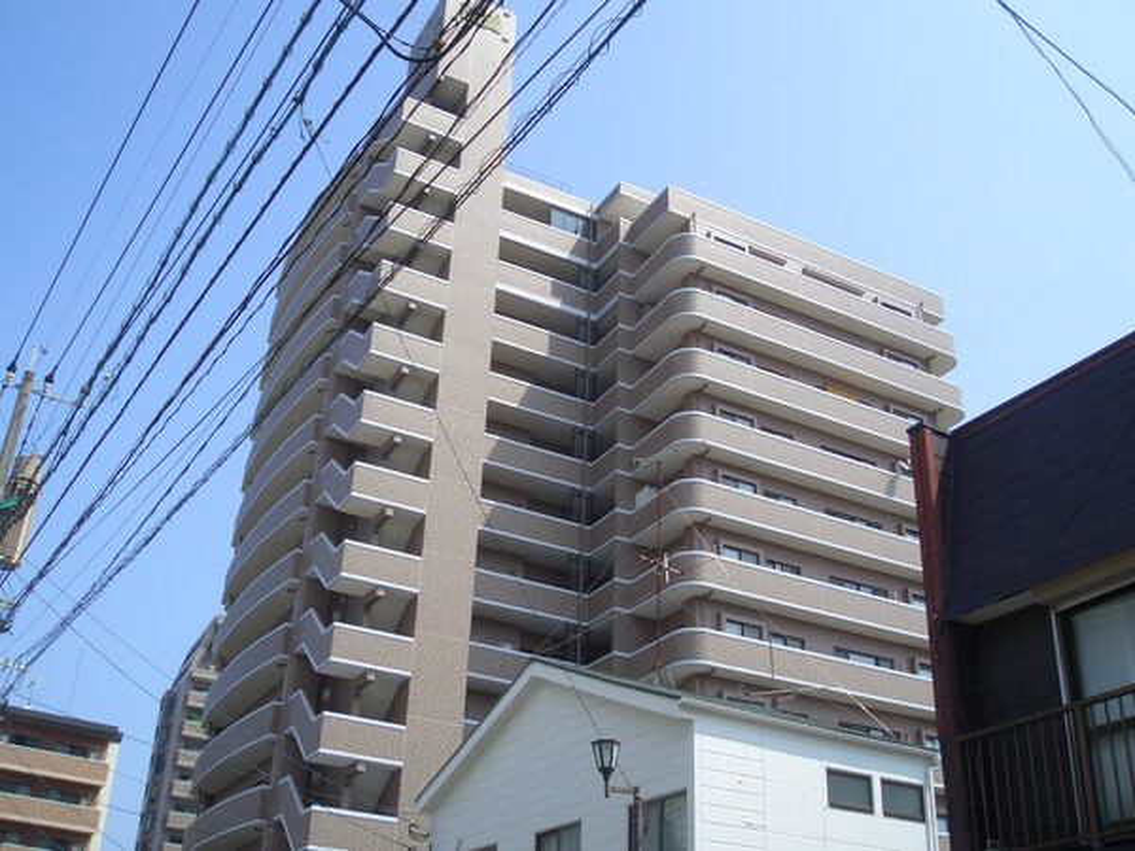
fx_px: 1180
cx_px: 568
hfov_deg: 51.4
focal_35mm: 36
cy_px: 426
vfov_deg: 39.7
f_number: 4
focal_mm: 4.8
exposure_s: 1/500
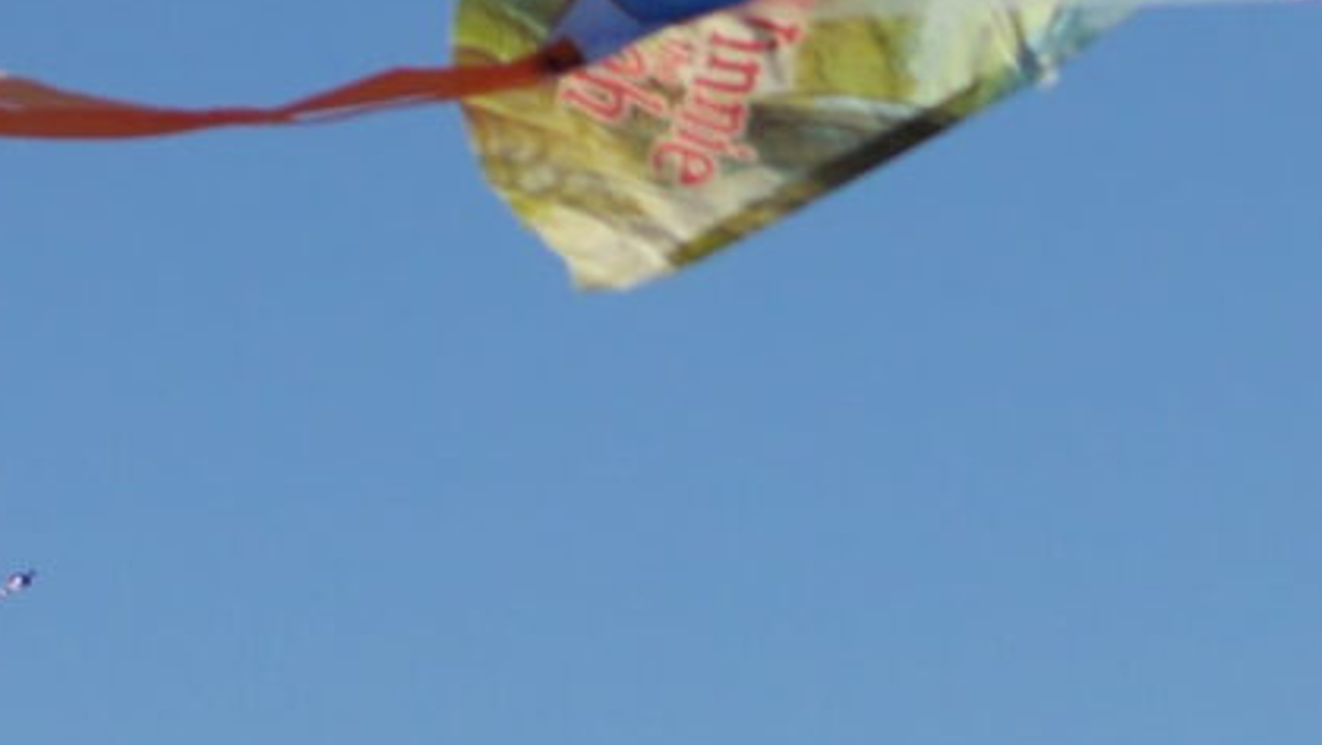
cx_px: 2379
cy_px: 1771
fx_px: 11677
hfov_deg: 6.3
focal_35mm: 333
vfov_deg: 3.6
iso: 200
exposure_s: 1/4000
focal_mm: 25
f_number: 3.2
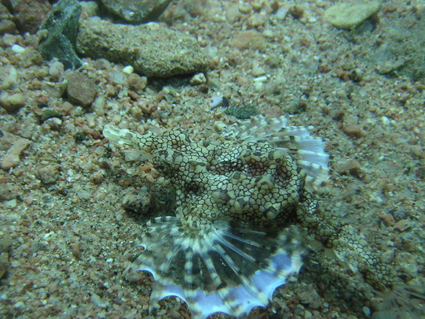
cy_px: 160
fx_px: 467
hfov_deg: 49.0
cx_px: 212
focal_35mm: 38
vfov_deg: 37.7
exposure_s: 1/350
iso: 50
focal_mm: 6
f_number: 2.8
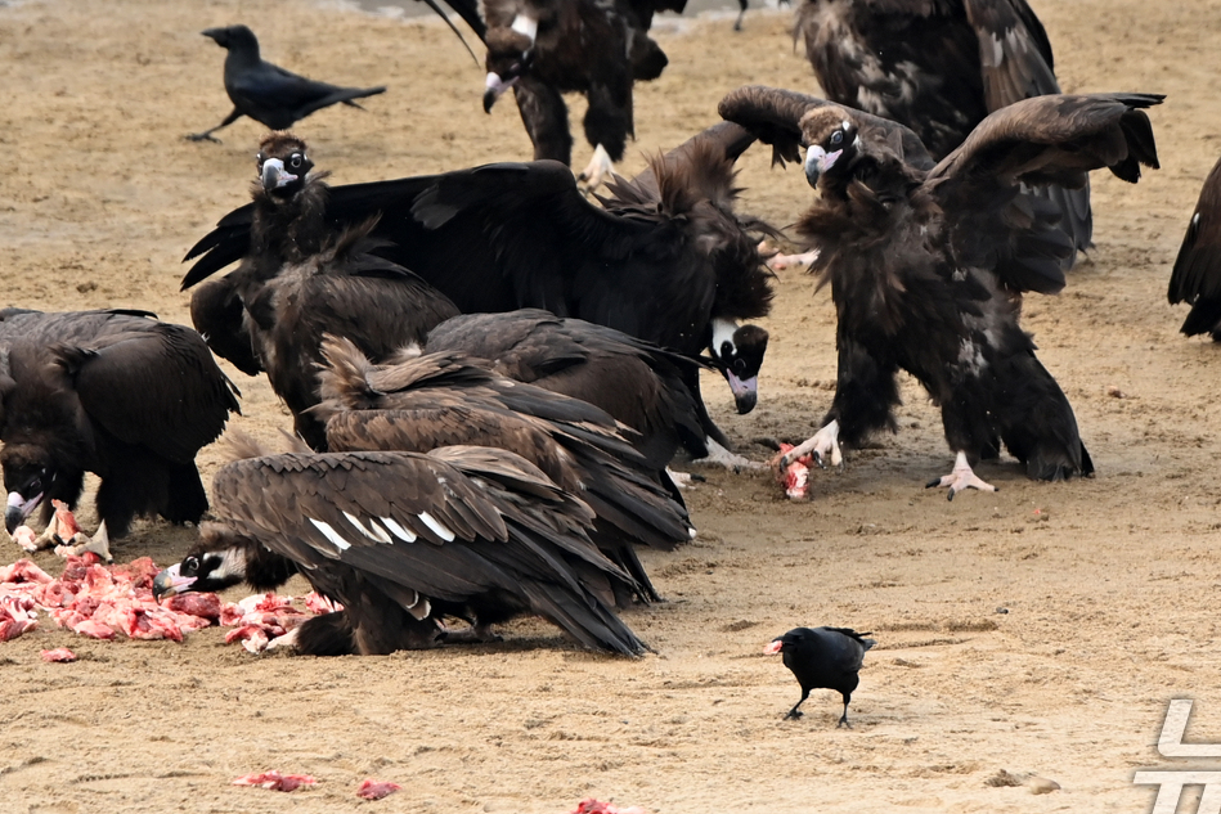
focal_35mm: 1003
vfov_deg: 1.4
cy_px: 273
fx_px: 34021
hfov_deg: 2.1
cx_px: 745
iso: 640
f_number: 6.3
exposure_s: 1/1000
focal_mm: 680
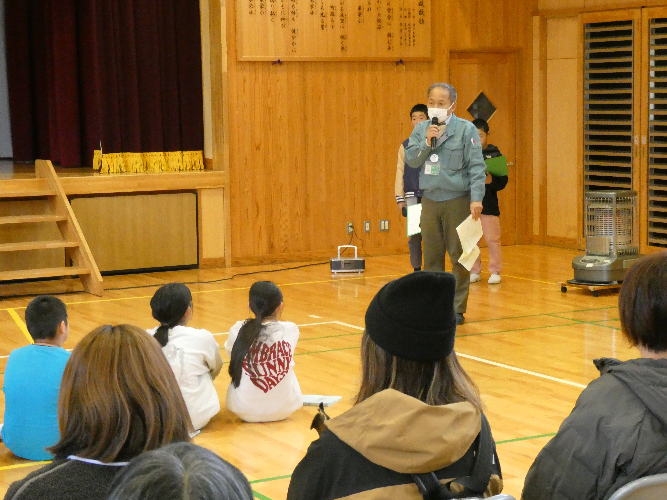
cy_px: 250
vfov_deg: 19.9
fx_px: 1426
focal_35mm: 74
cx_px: 334
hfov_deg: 26.3
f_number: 4.6
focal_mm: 13.2
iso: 1250
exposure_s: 1/60
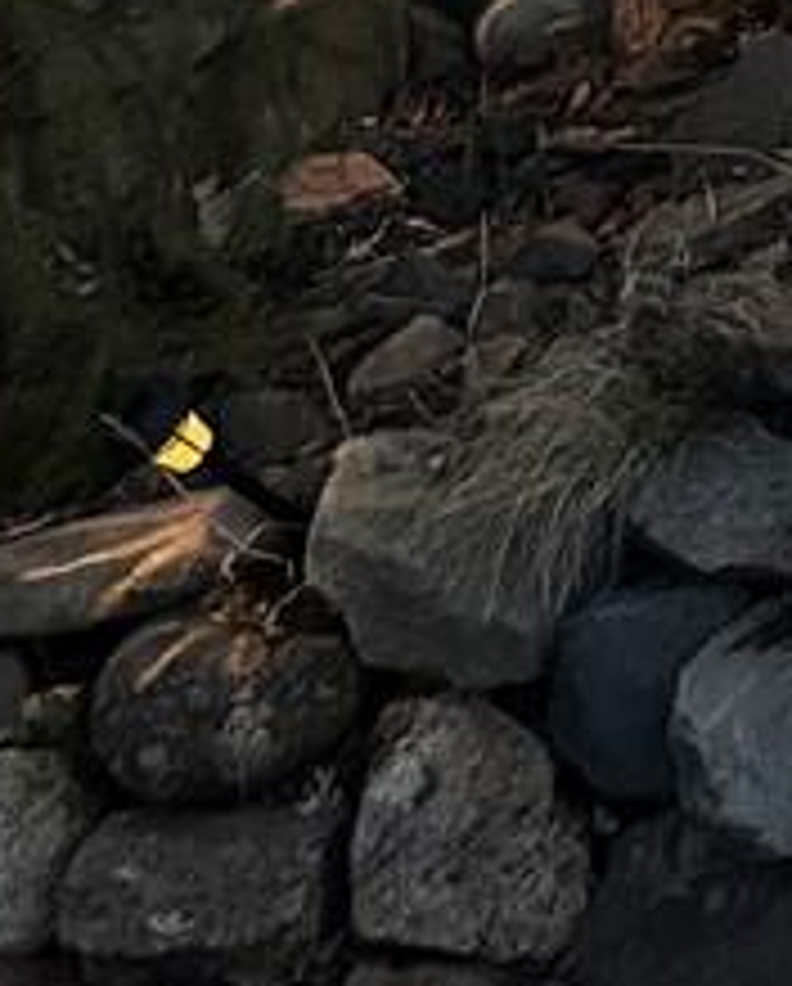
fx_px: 5406
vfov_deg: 9.4
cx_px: 2534
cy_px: -1324
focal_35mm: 185
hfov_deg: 7.3
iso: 1000
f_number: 1.6
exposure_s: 1/30
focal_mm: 5.96
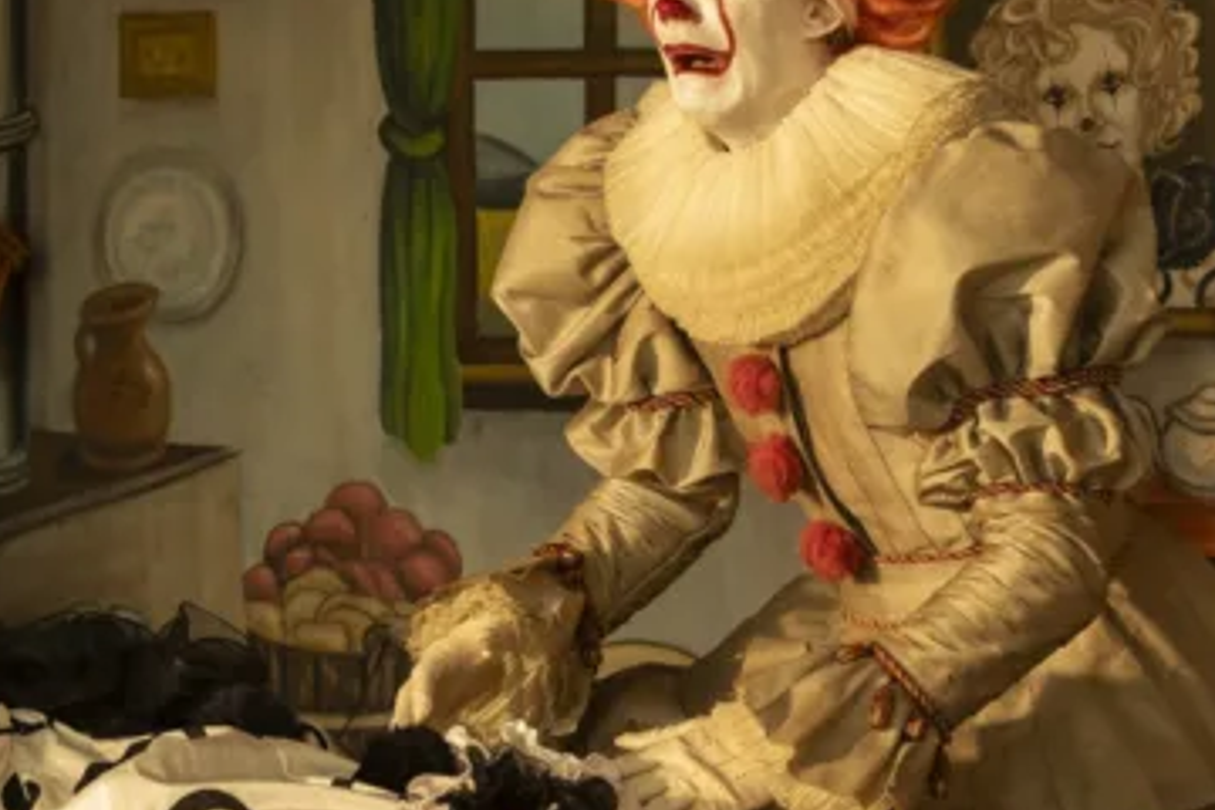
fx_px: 7593
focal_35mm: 225
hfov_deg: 9.1
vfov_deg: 6.1
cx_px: 570
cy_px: 395
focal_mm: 90
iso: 1600
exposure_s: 1/500
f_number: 4.5
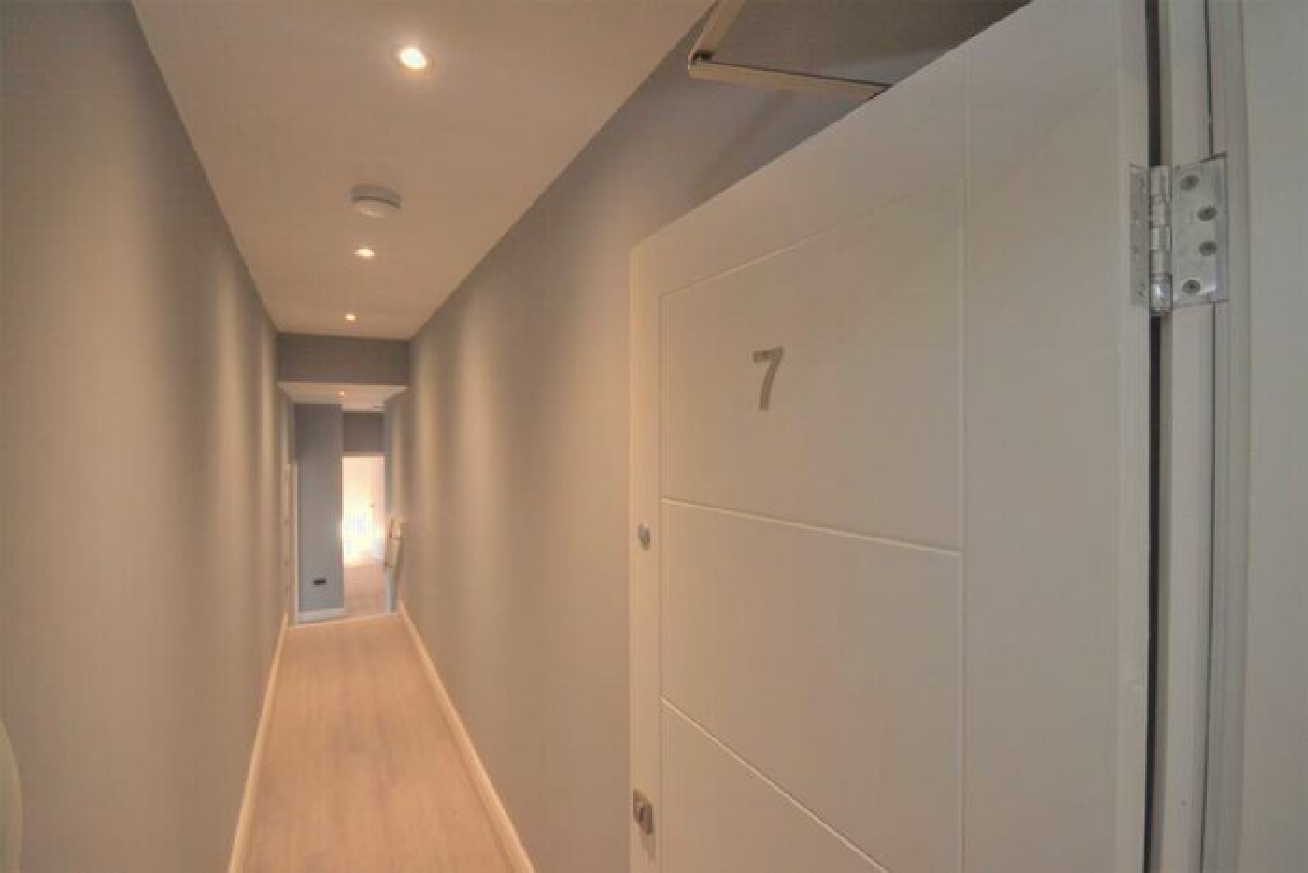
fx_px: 545
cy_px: 436
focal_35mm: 15
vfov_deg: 77.4
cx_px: 654
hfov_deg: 100.4
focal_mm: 10
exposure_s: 1/60
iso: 1000
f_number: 4
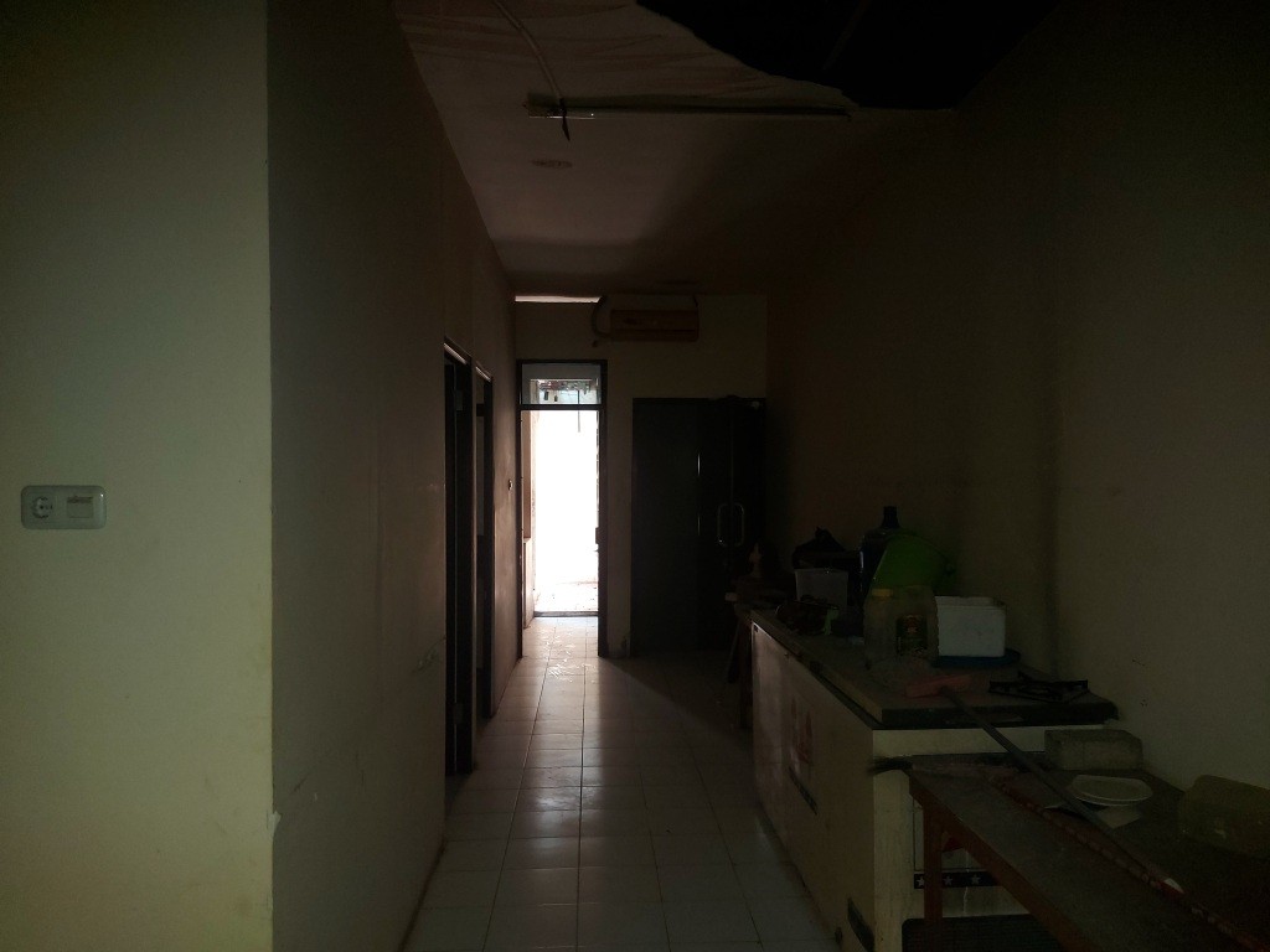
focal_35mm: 24
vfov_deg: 56.8
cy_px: 476
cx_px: 635
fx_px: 881
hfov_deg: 71.6
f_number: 1.8
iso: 250
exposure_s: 1/33
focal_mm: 5.23
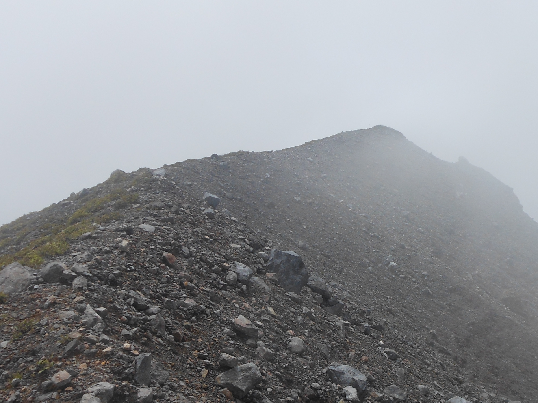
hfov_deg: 39.5
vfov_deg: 30.2
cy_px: 245
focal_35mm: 48
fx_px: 746
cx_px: 322
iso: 80
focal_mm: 4.5
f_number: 10.2
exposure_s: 1/320
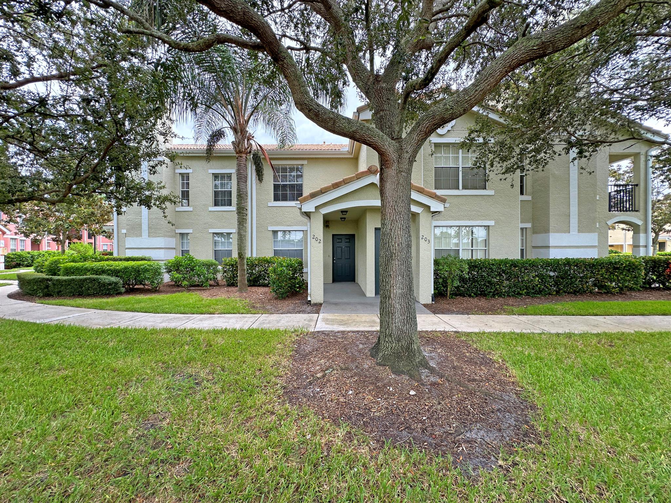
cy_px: 252
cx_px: 336
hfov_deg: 102.1
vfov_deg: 85.7
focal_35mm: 14
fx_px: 271
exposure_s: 1/245
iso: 40
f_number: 2.2
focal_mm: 2.22
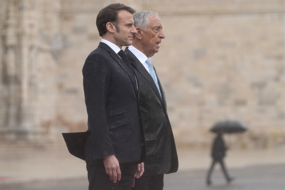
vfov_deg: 6.1
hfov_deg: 9.2
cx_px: 142
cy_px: 95
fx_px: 1781
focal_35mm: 225
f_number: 5.6
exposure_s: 1/1600
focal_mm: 225
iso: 2000
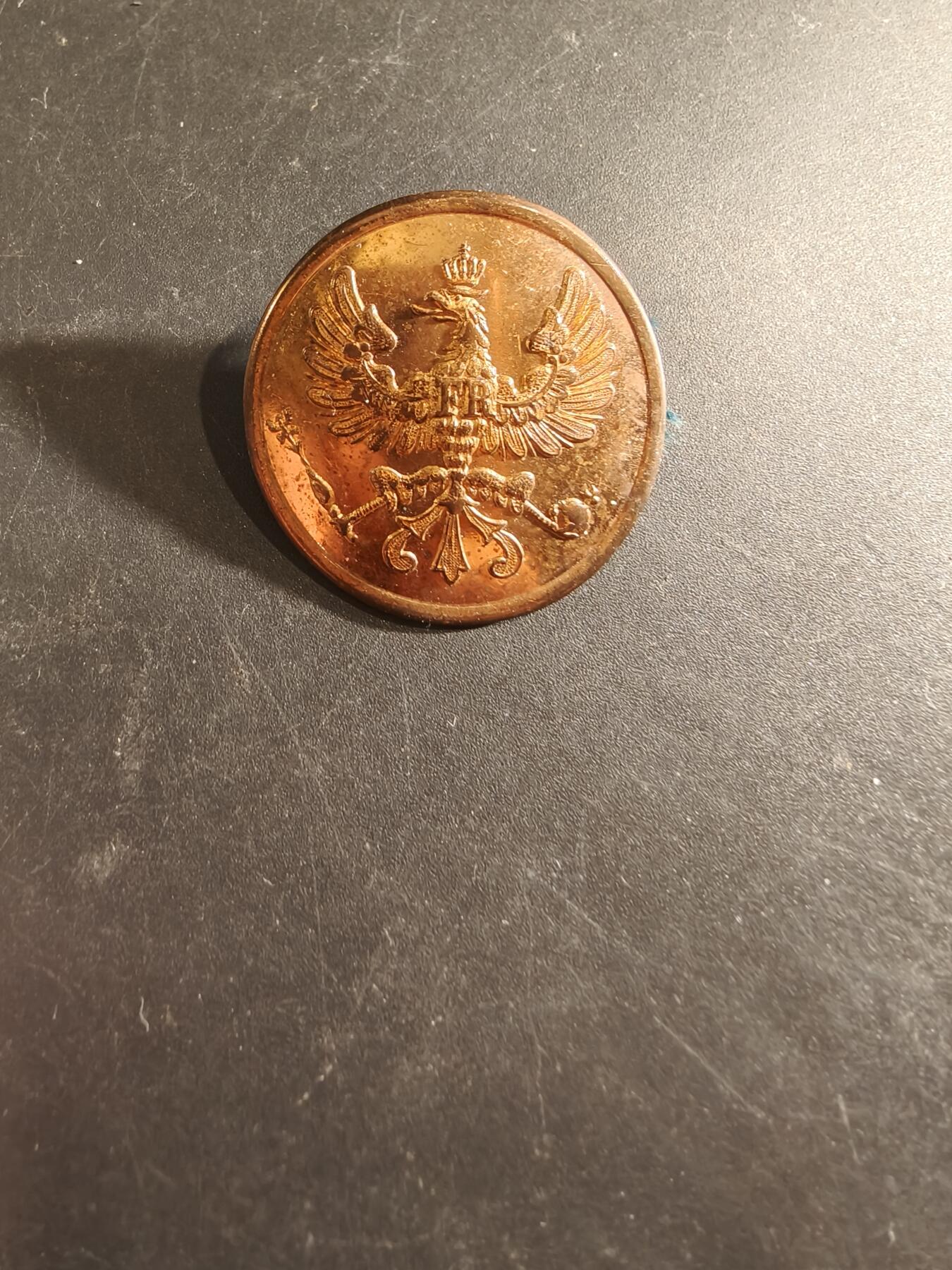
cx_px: 476
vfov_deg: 73.9
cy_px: 635
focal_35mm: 23
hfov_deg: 58.9
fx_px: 843
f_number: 2
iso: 400
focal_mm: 2.32
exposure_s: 1/50
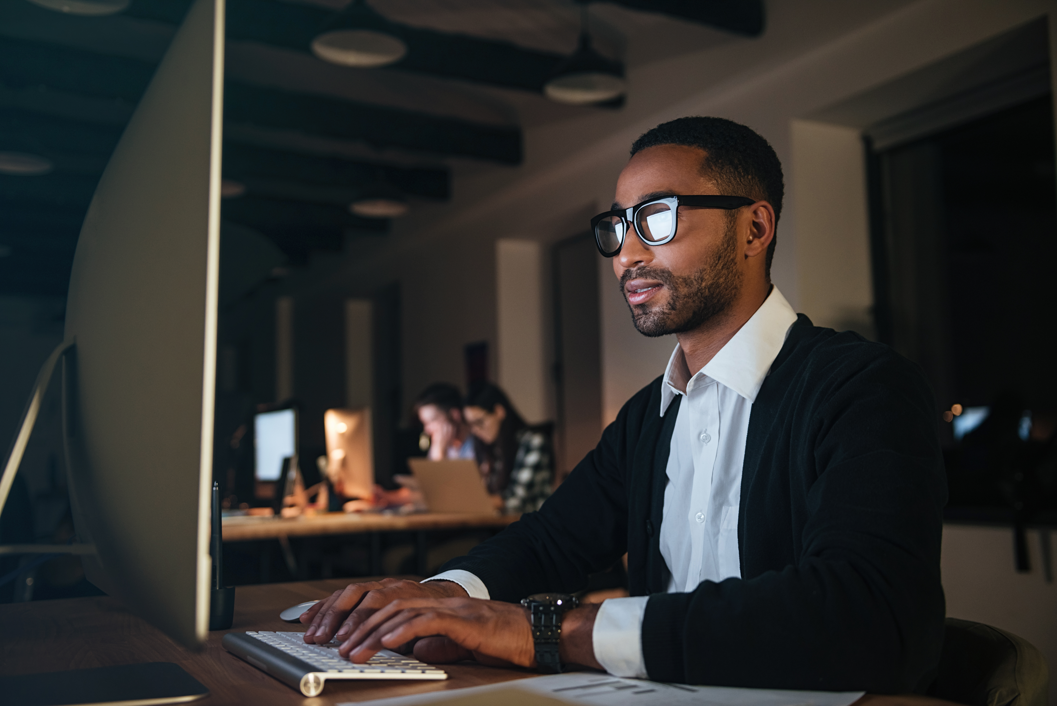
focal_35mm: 38
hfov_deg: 50.7
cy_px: 353
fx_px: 1116
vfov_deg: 35.1
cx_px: 528
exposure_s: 1/80
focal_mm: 38
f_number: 2.8
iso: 640
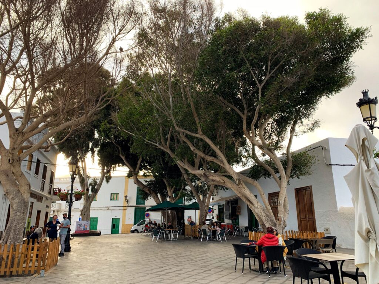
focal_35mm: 26
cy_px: 142
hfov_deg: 67.3
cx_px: 190
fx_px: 285
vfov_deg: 53.1
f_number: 1.8
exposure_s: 1/300
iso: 25
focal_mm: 4.25
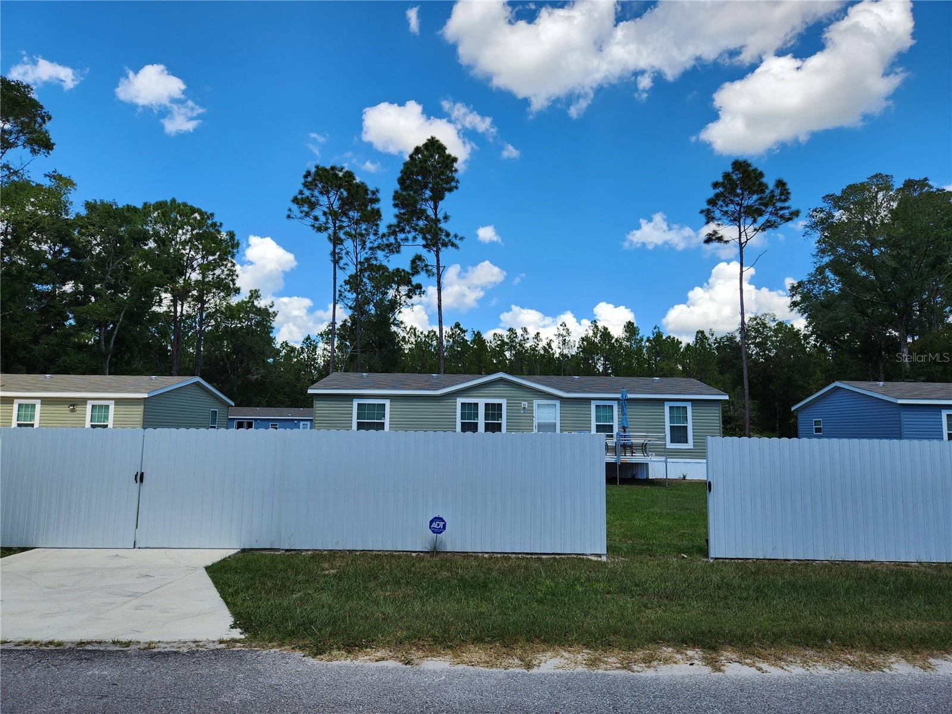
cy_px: 357
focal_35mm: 23
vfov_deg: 58.9
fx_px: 633
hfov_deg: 73.9
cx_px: 476
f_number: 1.8
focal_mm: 5.4
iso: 20
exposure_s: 1/1399
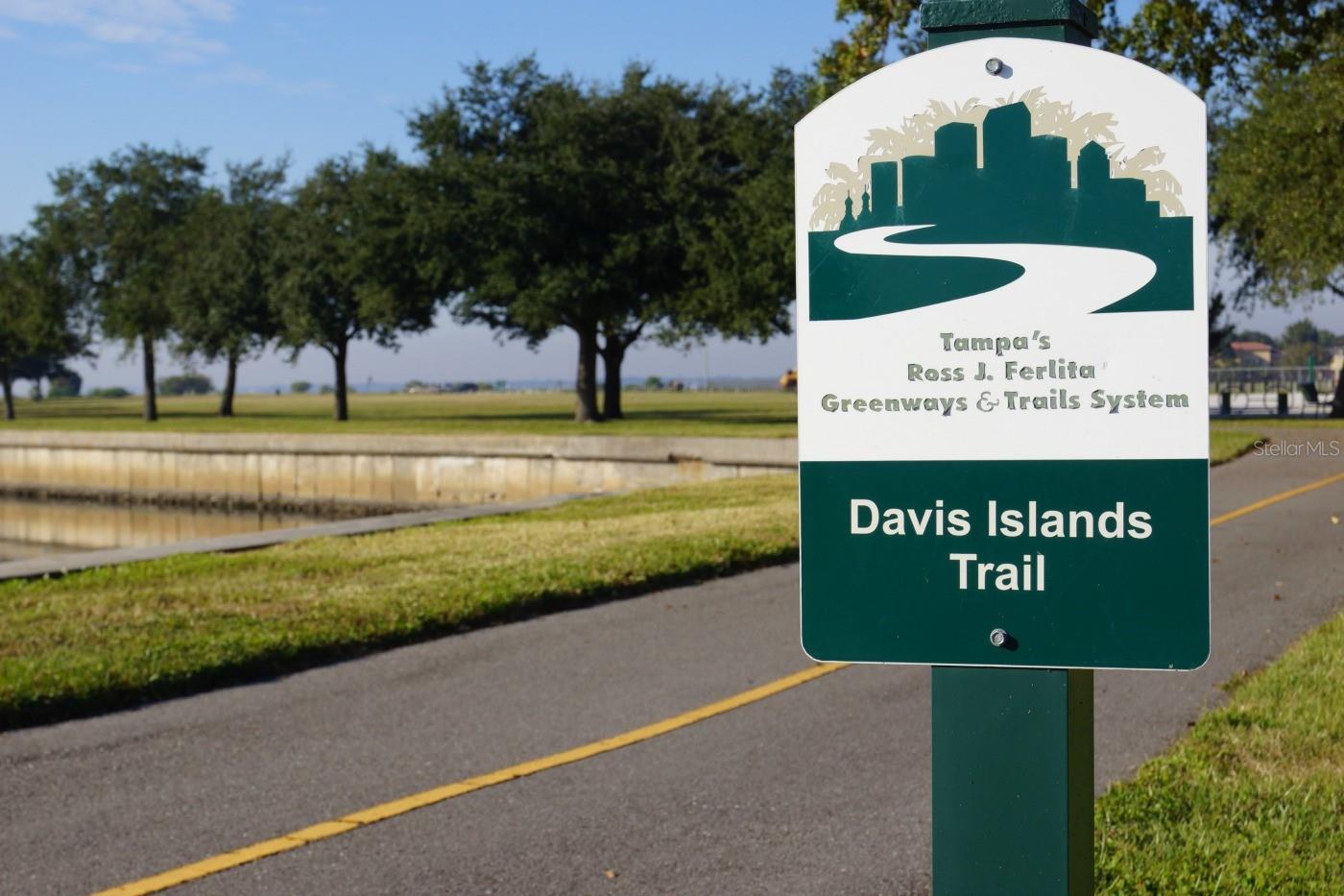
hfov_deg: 29.9
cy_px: 448
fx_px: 2520
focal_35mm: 68
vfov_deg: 20.2
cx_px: 672
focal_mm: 45
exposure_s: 1/200
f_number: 13
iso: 100
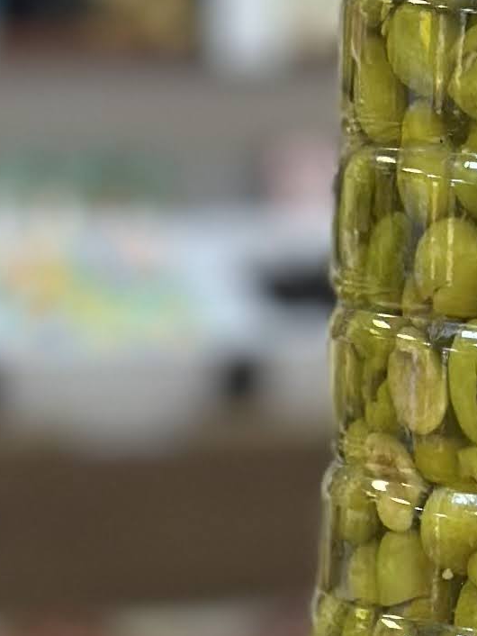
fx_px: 5031
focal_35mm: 274
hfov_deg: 5.4
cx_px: 829
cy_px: 828
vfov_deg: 7.2
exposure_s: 1/100
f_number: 1.78
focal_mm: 6.86
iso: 160
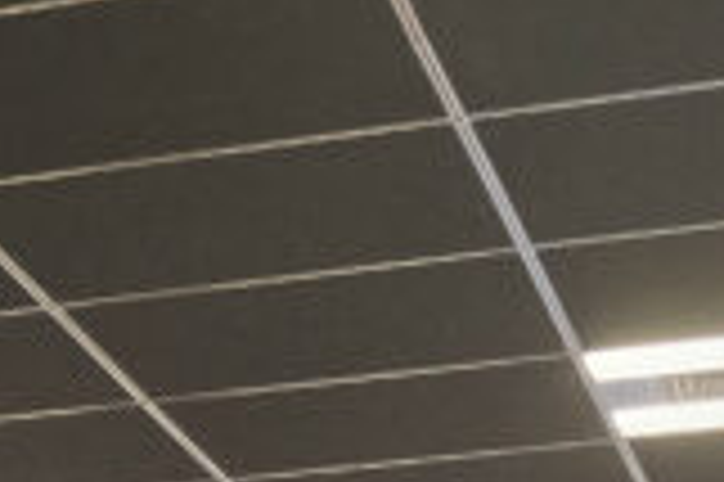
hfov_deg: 9.7
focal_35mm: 191
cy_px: 1381
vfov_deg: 6.6
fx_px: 3837
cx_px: -940
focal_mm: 20.1
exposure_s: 1/125
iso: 1600
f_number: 4.5
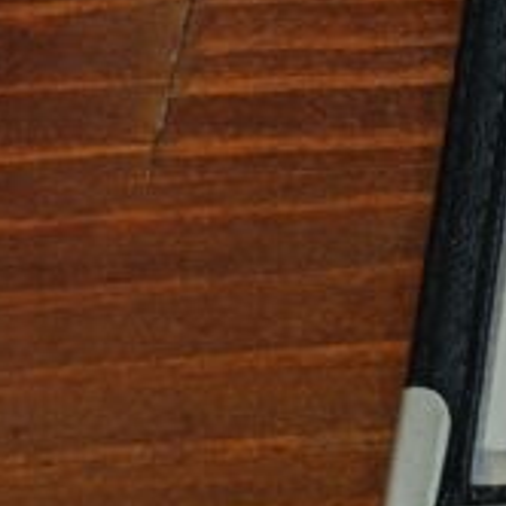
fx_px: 2249
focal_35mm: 136
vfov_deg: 11.3
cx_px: 1448
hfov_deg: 10.0
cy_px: -585
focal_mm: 4.7
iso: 125
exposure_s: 1/60
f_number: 1.7
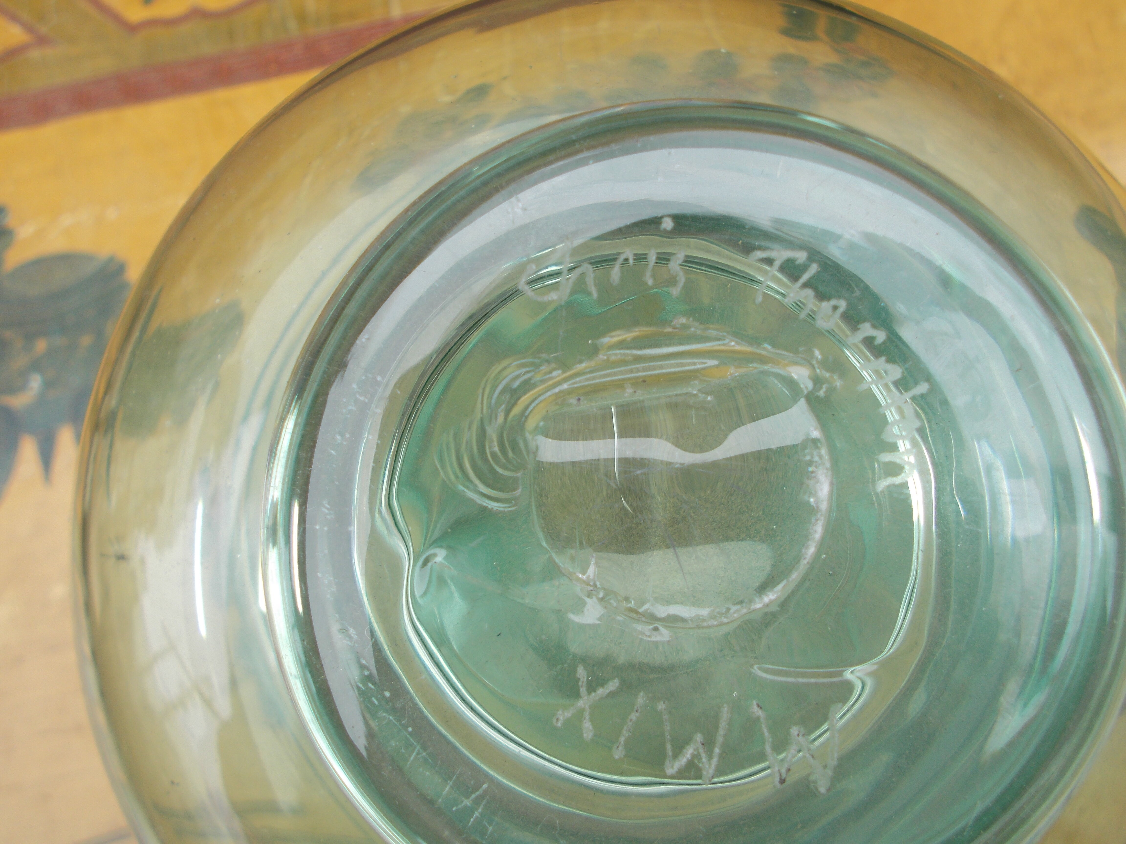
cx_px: 563
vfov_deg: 46.8
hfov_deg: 60.0
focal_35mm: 30
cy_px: 422
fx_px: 976
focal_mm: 5.3
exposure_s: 1/100
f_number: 3.4
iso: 80
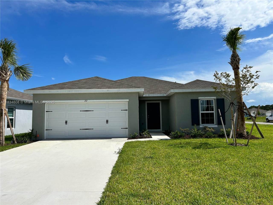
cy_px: 102
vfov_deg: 53.1
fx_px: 205
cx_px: 136
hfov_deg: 67.3
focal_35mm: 26
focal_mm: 5.7
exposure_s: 1/10309
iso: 50
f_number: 1.5
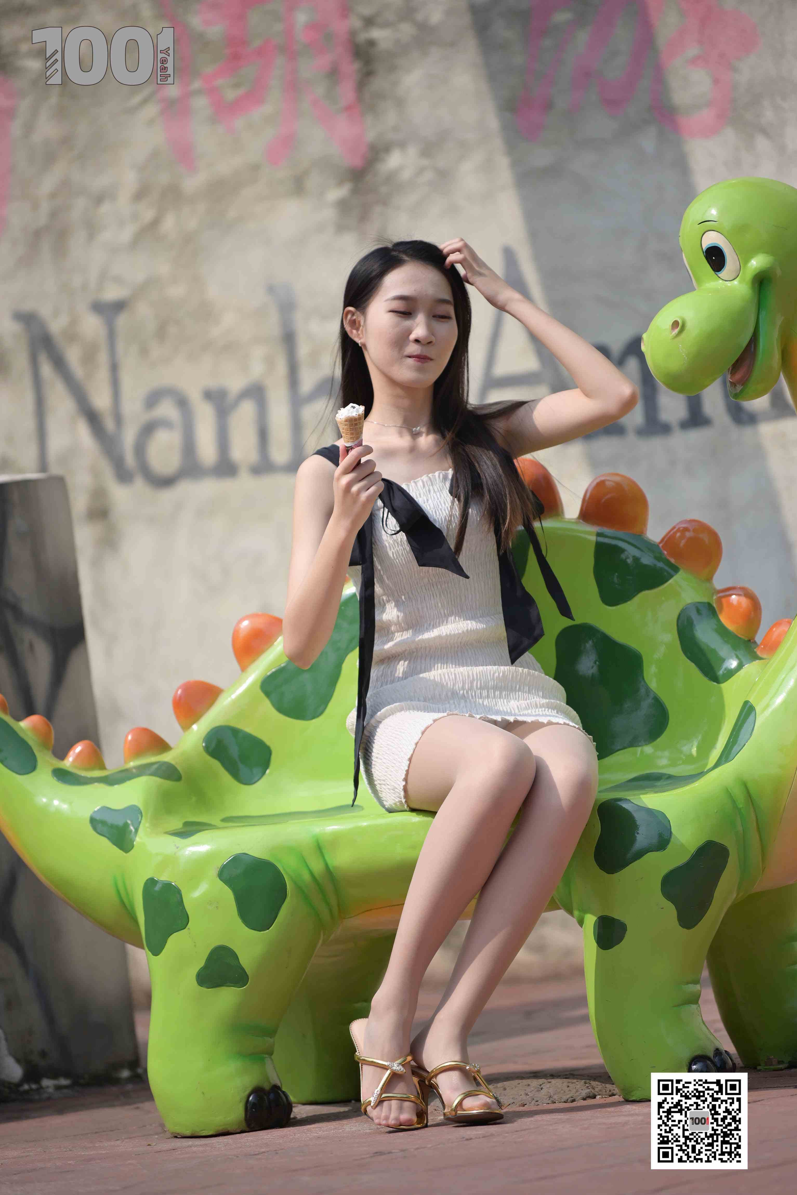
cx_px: 398
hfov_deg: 7.2
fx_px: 6309
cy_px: 598
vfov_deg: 10.8
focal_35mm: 190
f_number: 2.8
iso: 200
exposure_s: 1/4000
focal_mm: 190
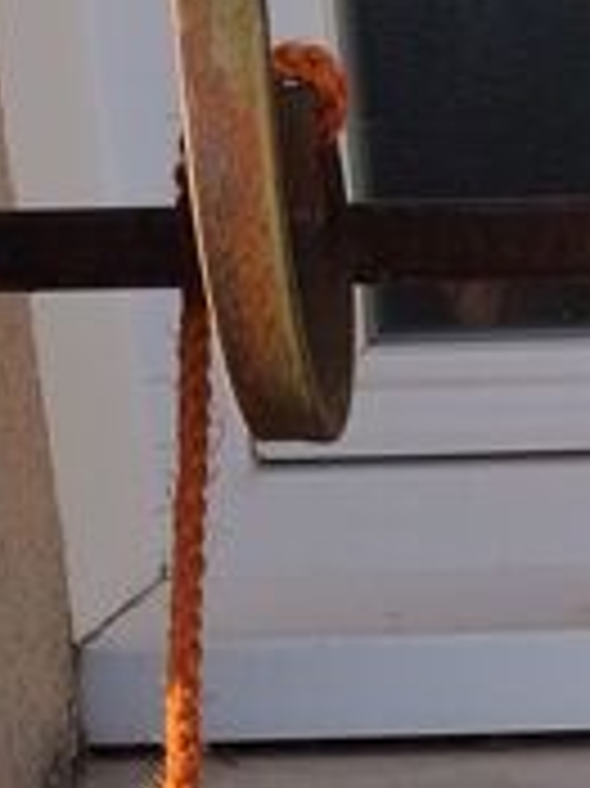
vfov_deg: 16.8
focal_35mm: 106
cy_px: 1189
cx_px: 779
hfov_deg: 13.4
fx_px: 2412
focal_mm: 4.22
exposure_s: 1/455
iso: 50
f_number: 1.8
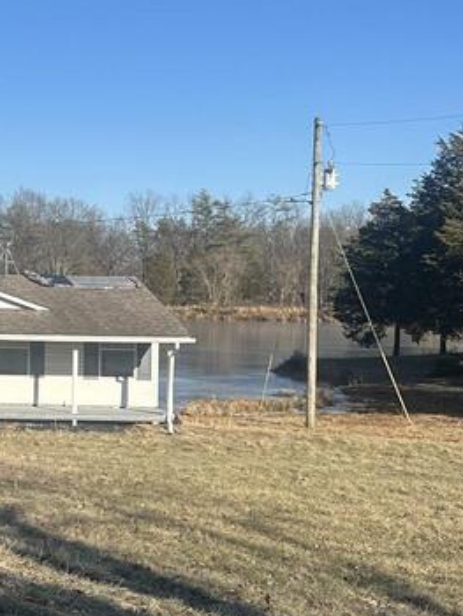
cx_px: -194
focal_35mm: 74
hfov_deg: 18.1
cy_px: 294
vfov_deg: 26.3
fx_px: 1318
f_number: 1.78
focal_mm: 6.86
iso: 80
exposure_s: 1/4348
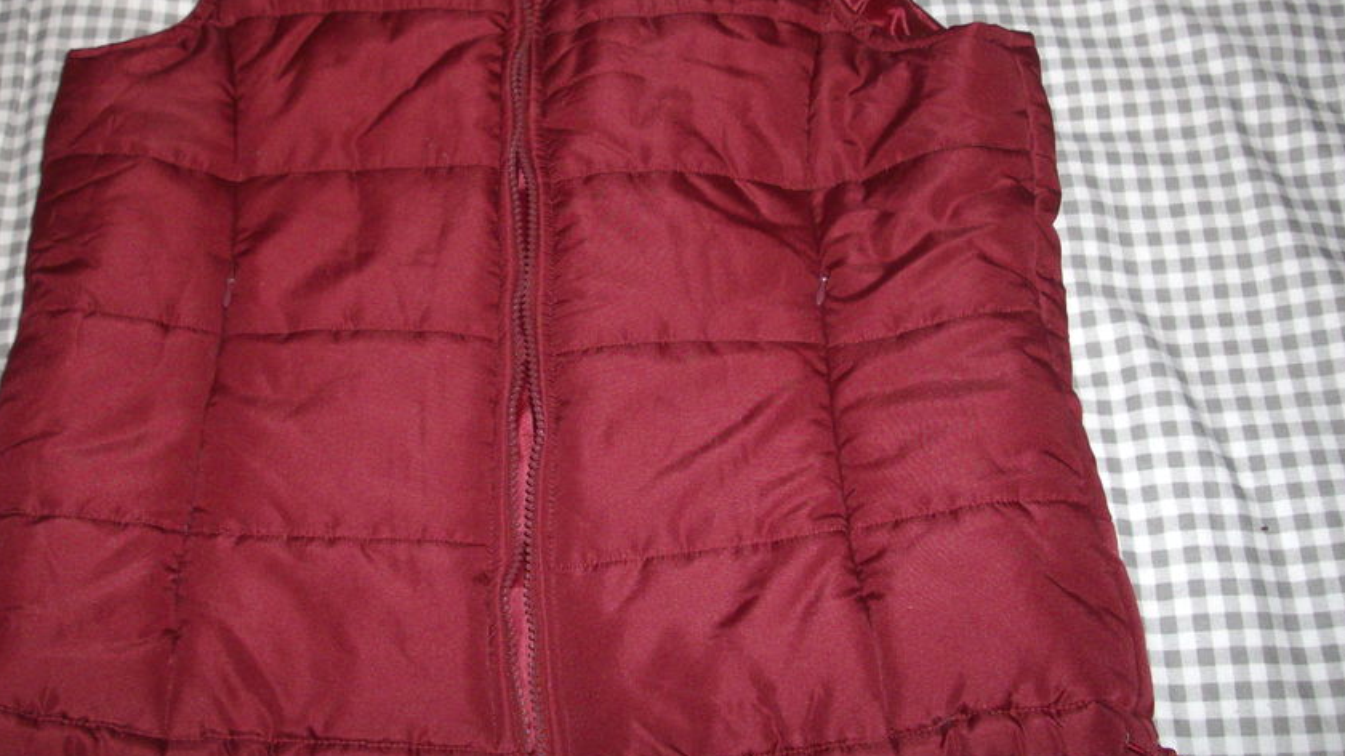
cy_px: 187
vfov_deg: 24.6
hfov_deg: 42.8
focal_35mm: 48
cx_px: 581
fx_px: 1711
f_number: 2.8
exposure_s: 1/50
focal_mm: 6.2
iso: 160
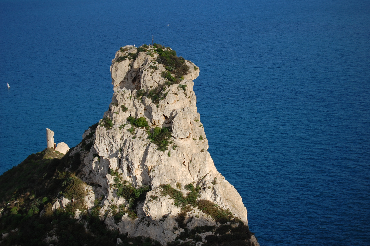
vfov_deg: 16.5
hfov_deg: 24.6
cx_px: 185
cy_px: 123
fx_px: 847
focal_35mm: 82
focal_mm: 55
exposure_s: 1/640
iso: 200
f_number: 5.6
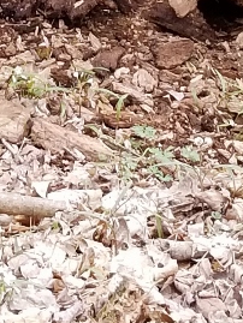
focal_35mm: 99
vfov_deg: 16.3
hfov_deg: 14.8
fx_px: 926
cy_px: -279
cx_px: 17
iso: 50
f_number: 1.7
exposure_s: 1/243
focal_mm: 4.25
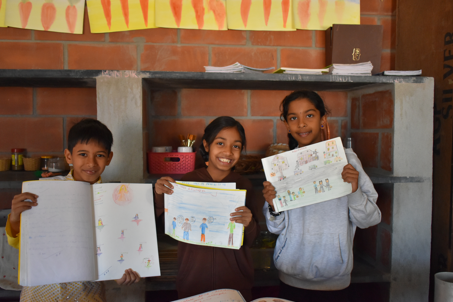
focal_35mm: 37
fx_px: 466
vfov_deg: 35.9
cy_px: 153
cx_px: 221
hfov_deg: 51.9
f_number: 3.8
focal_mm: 24
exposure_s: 1/125
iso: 1400
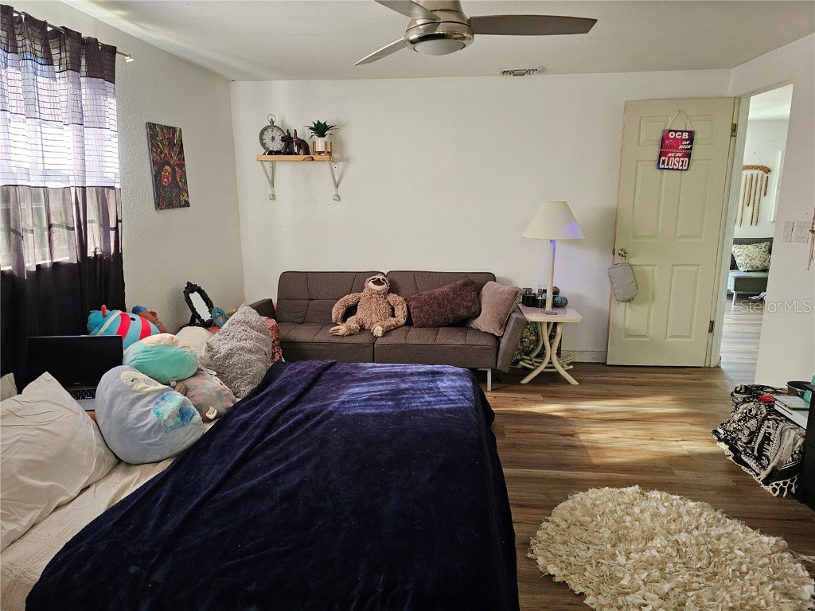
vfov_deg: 58.9
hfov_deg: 73.9
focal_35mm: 23
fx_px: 542
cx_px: 408
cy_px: 306
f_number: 1.7
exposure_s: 1/120
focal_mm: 6.3
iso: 500
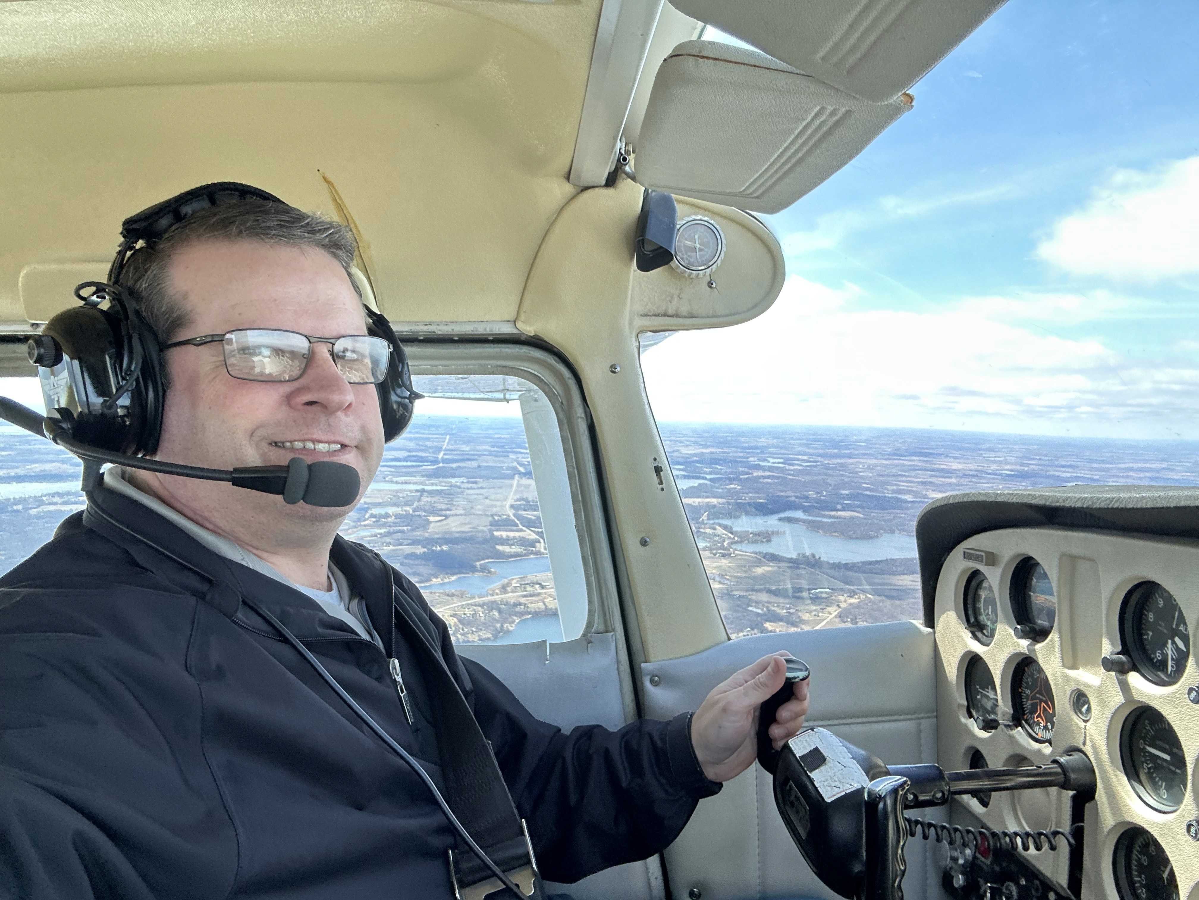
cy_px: 450
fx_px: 797
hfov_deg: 73.9
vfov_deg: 58.9
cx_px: 600
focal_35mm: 23
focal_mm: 2.69
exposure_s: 1/162
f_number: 1.9
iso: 20
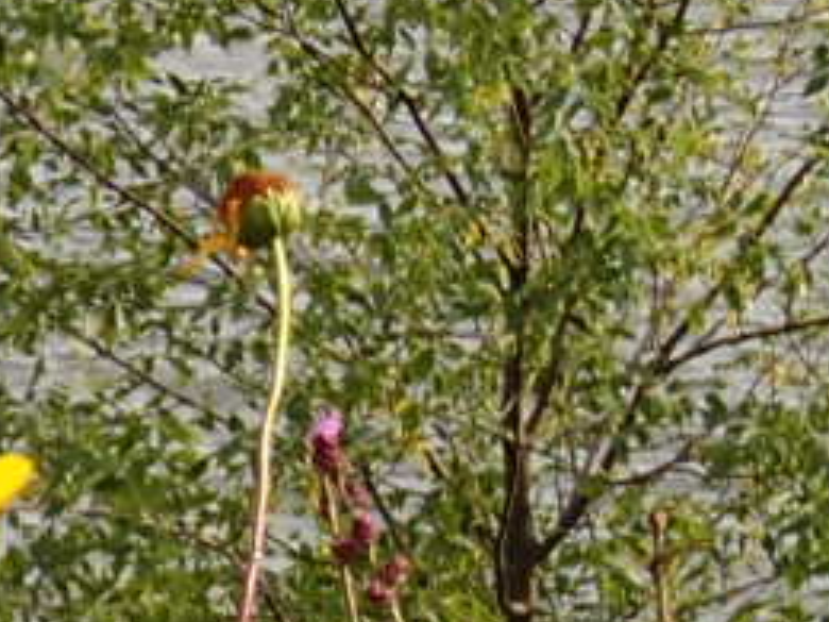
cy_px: 641
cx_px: -1263
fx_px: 8262
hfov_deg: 5.5
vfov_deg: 4.3
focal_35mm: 345
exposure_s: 1/125
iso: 100
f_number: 5.1
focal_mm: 10
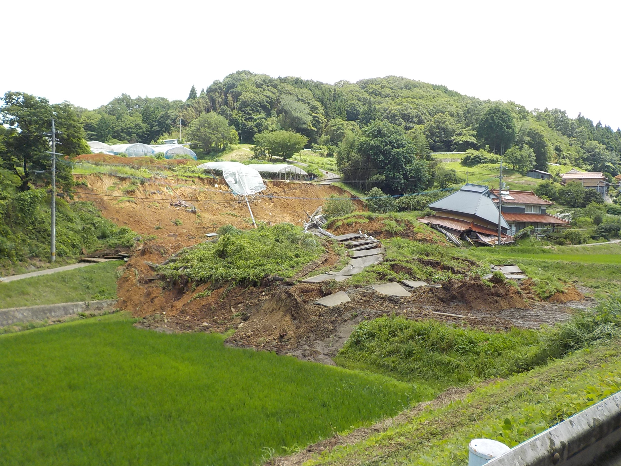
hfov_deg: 60.0
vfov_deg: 46.8
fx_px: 538
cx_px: 310
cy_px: 233
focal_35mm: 30
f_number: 3.3
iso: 125
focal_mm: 4.1
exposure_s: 1/400
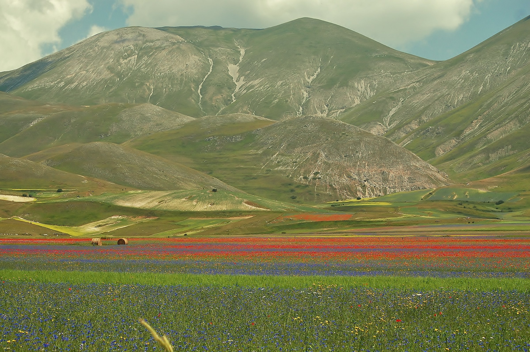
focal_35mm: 82
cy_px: 176
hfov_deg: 24.6
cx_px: 265
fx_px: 1213
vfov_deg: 16.5
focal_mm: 55
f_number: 6.3
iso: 200
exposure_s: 1/400
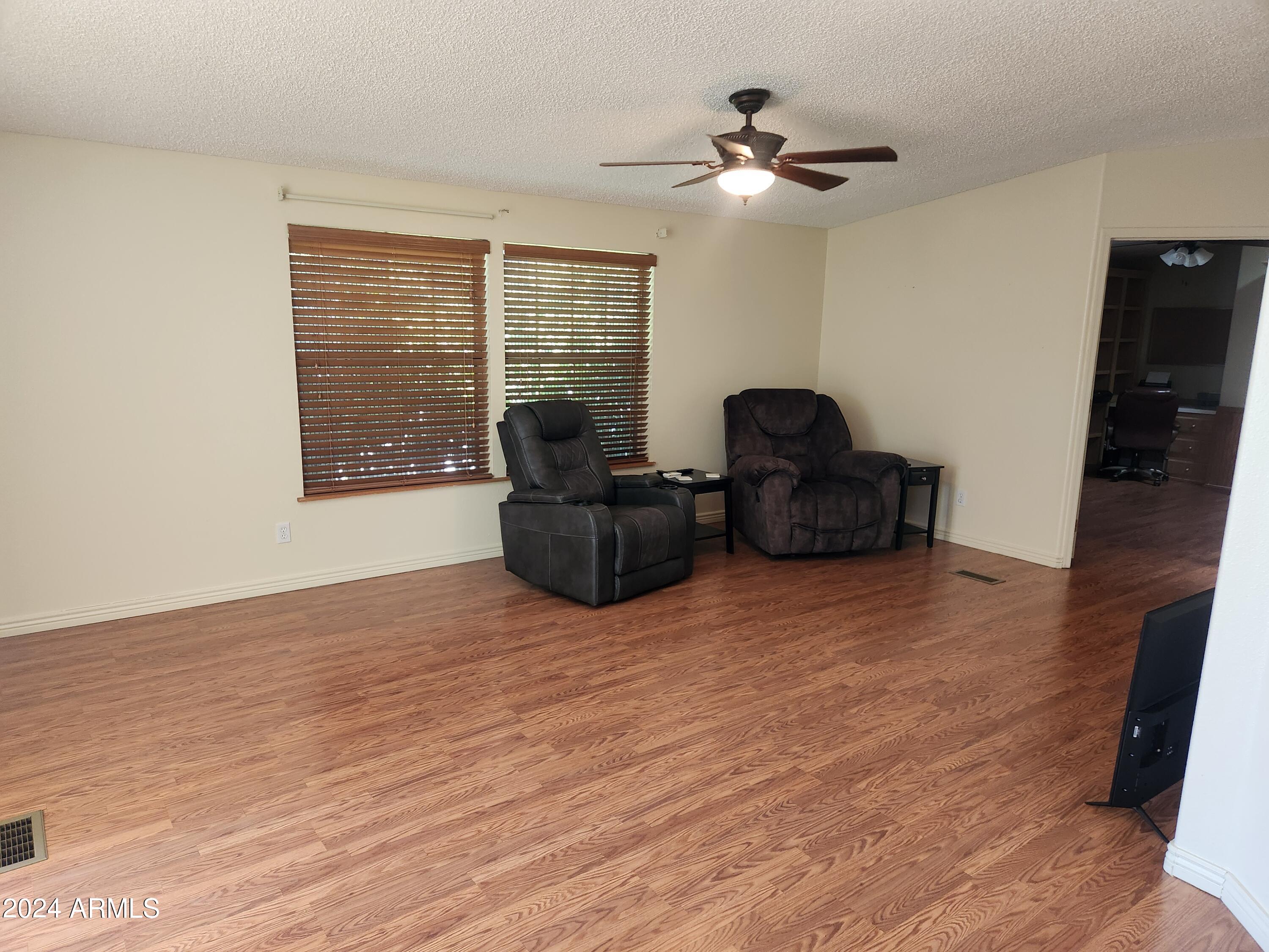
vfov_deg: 58.9
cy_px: 476
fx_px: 843
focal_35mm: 23
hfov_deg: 73.9
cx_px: 634
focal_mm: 5.4
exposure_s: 1/120
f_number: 1.8
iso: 250
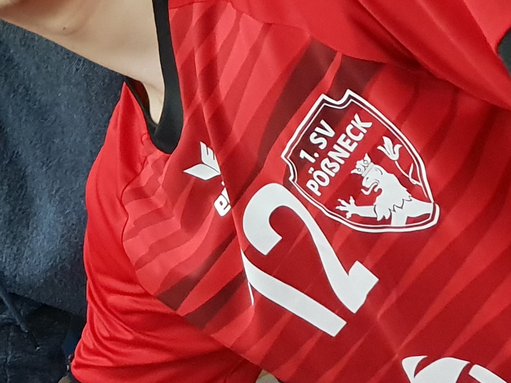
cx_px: -412
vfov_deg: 13.7
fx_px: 1565
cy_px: 413
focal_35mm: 106
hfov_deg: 15.8
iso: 320
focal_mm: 4.3
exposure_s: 1/33
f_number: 1.5
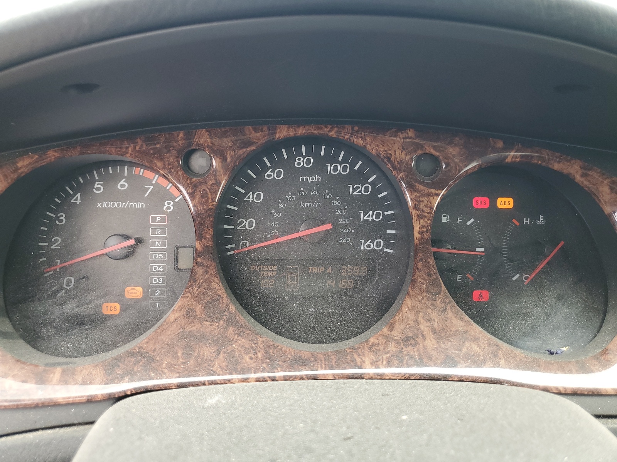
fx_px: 463
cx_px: 308
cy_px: 231
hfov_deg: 67.3
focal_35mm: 26
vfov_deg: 53.1
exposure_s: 1/120
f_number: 1.5
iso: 57
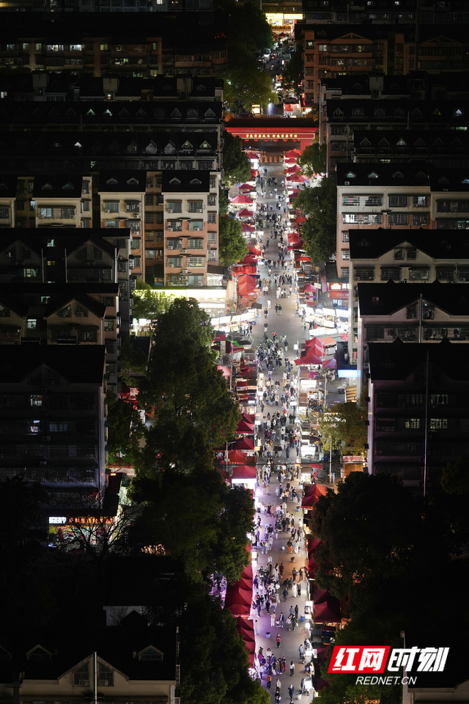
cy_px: 352
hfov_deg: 12.0
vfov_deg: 17.9
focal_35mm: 114
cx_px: 234
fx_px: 2228
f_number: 3.2
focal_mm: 114
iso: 320
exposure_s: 1/20
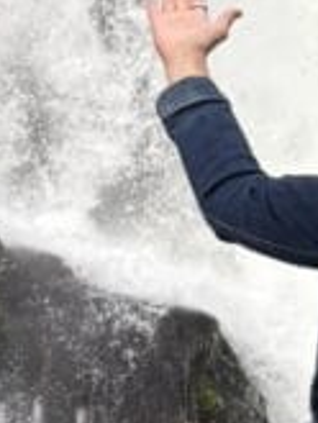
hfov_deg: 9.2
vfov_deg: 12.2
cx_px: 10
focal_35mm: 161
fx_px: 1969
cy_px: 118
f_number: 1.6
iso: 50
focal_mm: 5.96
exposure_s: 1/433
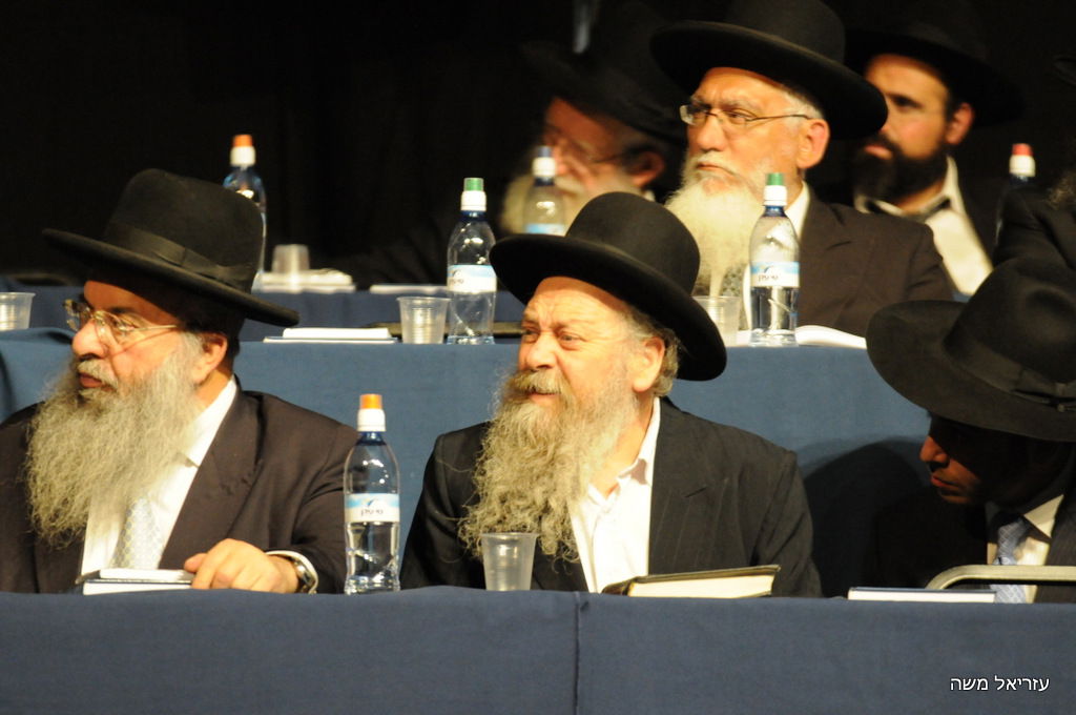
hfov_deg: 4.6
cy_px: 358
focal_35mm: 450
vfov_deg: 3.0
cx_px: 538
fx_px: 13433
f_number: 5.6
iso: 2500
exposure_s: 1/100
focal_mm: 300
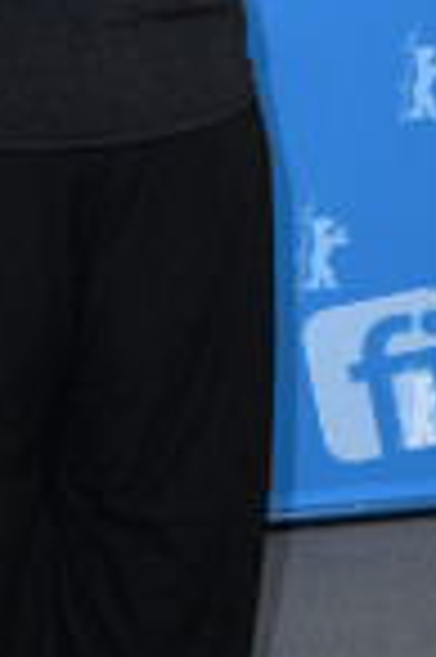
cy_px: 130
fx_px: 2786
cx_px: 126
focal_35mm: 153
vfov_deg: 13.4
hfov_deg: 8.9
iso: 1250
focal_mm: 56
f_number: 5.6
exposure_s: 1/250
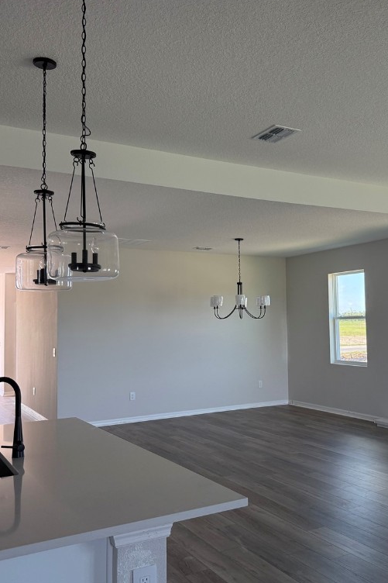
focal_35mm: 34
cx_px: 247
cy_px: 288
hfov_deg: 38.6
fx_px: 550
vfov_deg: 55.8
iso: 160
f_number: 1.78
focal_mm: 6.76
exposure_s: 1/237
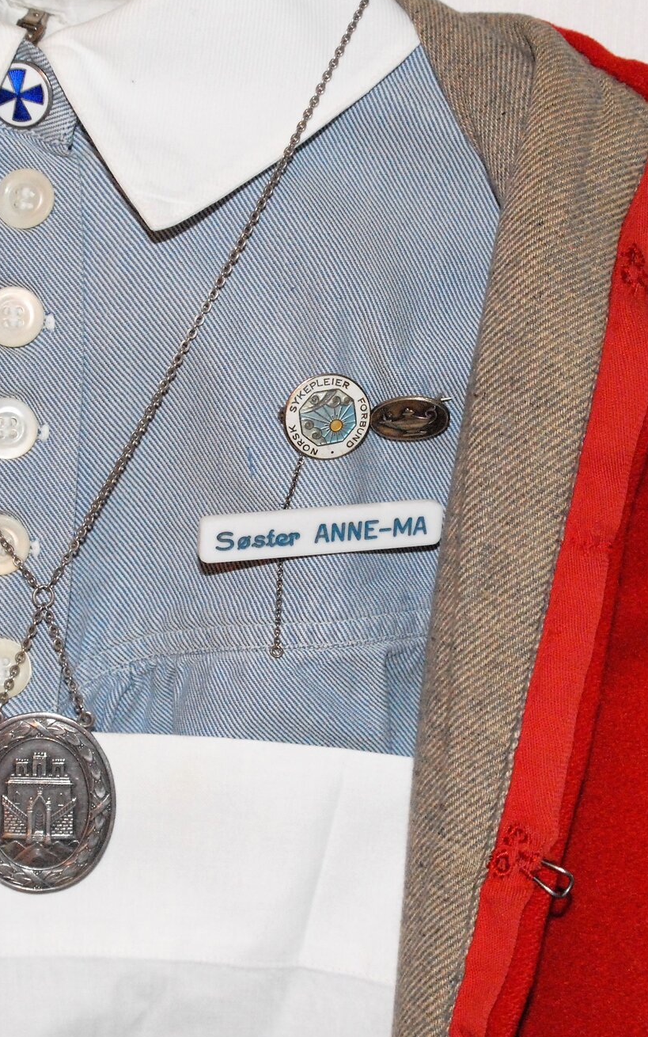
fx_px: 2310
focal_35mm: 82
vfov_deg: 25.3
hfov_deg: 16.0
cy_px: 526
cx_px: 353
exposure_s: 1/60
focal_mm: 35
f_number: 5.6
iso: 1600
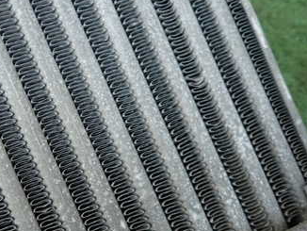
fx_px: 408
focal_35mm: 46
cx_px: 27
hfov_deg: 38.2
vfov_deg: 30.6
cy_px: 192
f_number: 2
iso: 100
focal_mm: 4.5
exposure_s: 1/80
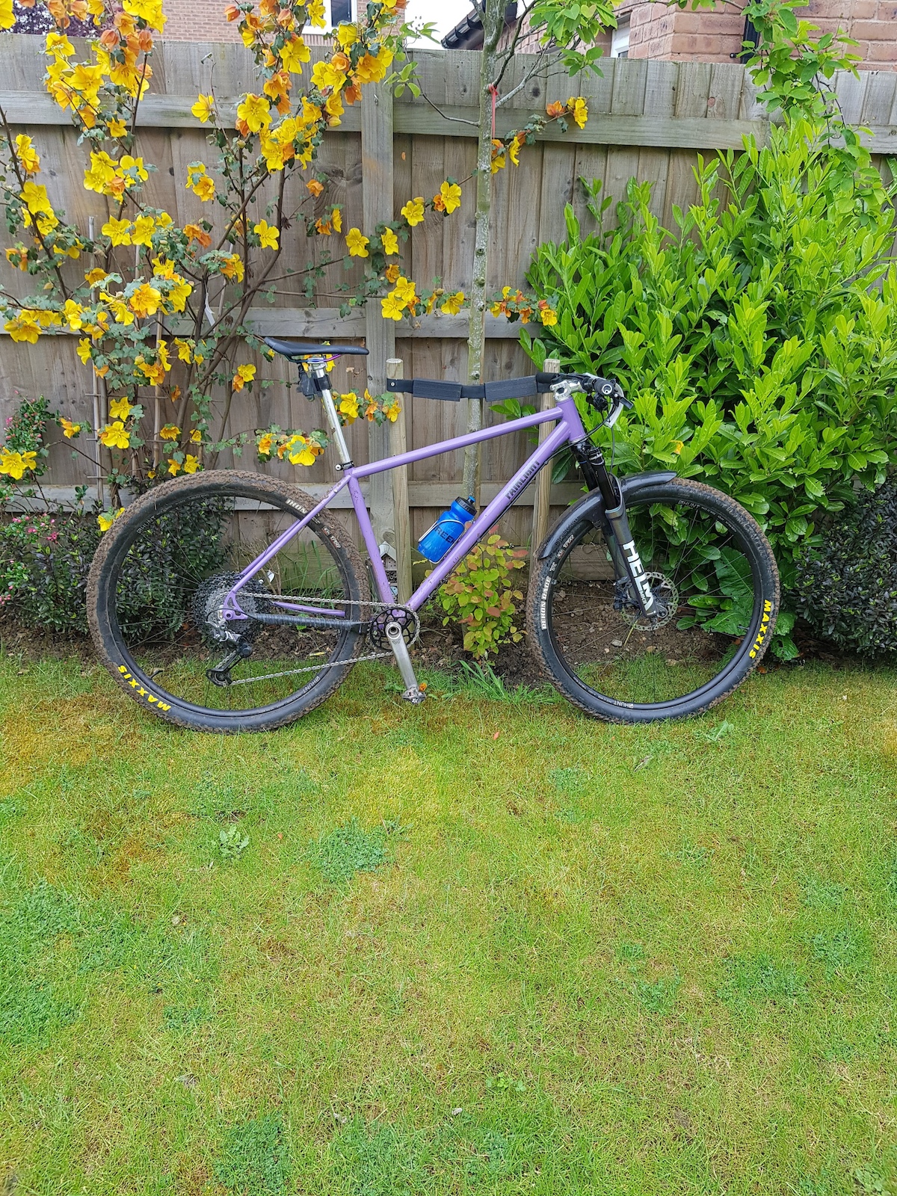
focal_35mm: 26
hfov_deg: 53.1
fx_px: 898
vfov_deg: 67.3
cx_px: 448
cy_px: 598
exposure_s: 1/164
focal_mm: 4.2
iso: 40
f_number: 1.7
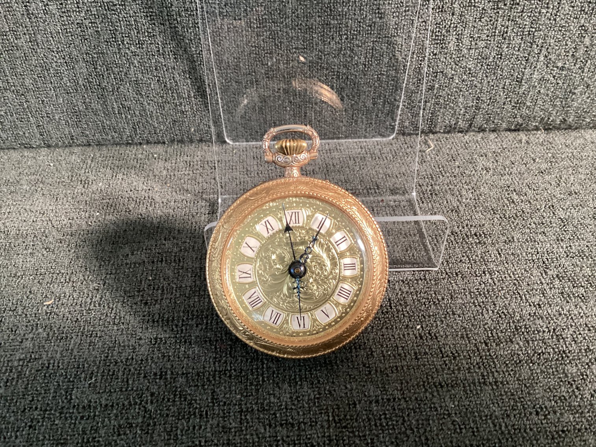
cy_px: 224
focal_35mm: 31
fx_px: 534
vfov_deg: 45.4
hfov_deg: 58.3
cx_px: 298
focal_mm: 3.3
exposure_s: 1/30
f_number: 2.4
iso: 400
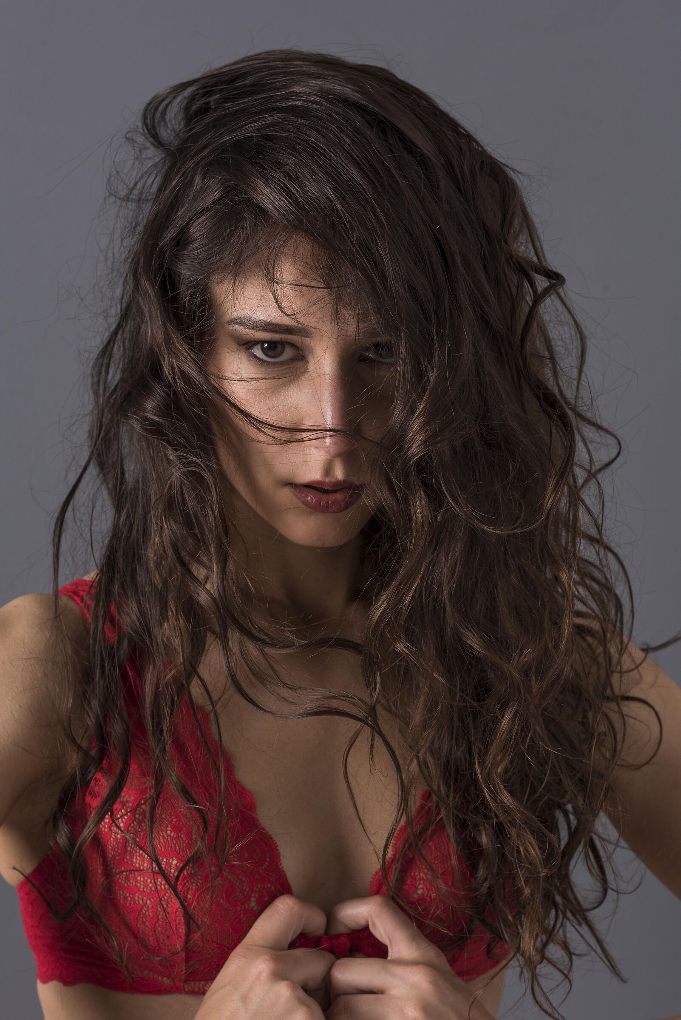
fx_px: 2410
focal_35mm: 85
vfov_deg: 23.9
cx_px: 340
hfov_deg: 16.1
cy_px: 510
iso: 100
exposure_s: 1/160
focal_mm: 85
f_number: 8
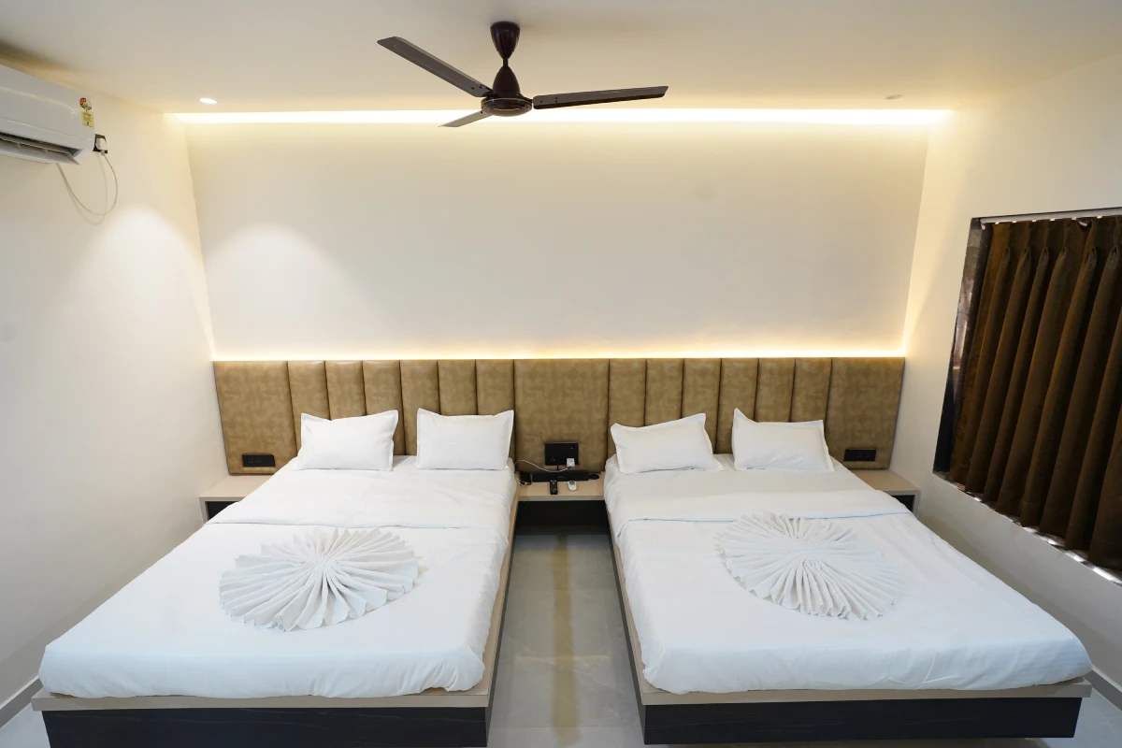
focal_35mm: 18
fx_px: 567
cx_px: 561
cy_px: 374
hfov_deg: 89.4
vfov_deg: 66.8
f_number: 4.5
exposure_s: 1/160
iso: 2500
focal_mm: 18.2
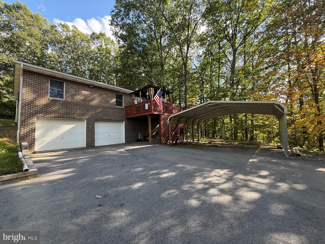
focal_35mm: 14
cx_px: 162
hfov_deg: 102.1
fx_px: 131
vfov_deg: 85.7
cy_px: 122
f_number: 2.2
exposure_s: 1/147
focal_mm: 2.22
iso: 64
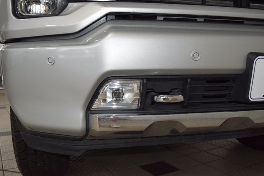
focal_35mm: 33
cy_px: 88
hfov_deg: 57.2
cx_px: 132
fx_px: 242
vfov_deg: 40.0
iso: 800
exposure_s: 1/100
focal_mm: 22
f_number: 5
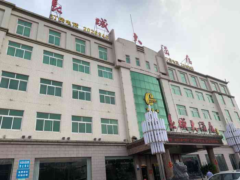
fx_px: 180
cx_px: 120
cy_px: 90
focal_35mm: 26
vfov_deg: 53.1
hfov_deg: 67.3
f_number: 1.8
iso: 25
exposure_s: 1/1021
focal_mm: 4.25
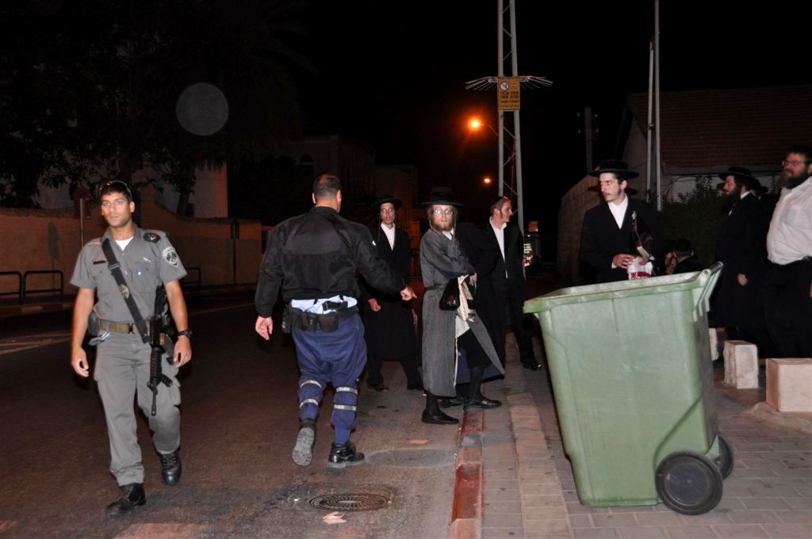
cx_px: 406
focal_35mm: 46
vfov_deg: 28.9
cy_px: 270
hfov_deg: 42.4
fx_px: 1047
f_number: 4
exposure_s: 1/60
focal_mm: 31
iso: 800
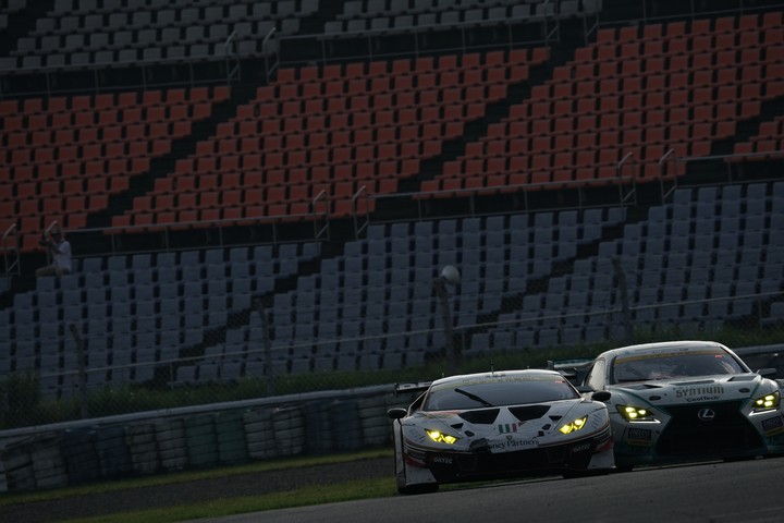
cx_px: 392
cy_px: 262
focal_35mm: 474
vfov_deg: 2.9
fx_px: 10322
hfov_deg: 4.3
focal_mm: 474
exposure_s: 1/1250
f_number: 8
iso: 200
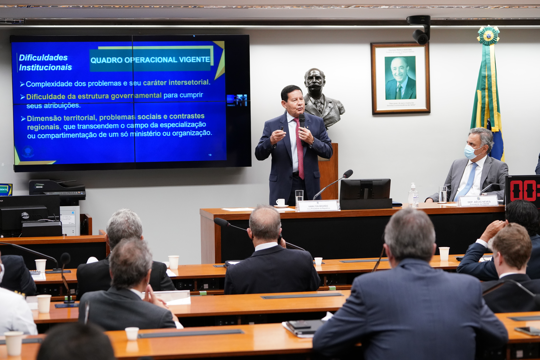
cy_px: 180
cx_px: 270
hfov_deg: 22.6
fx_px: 1350
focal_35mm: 90
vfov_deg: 15.2
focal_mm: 90
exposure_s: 1/200
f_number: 5.6
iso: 3200
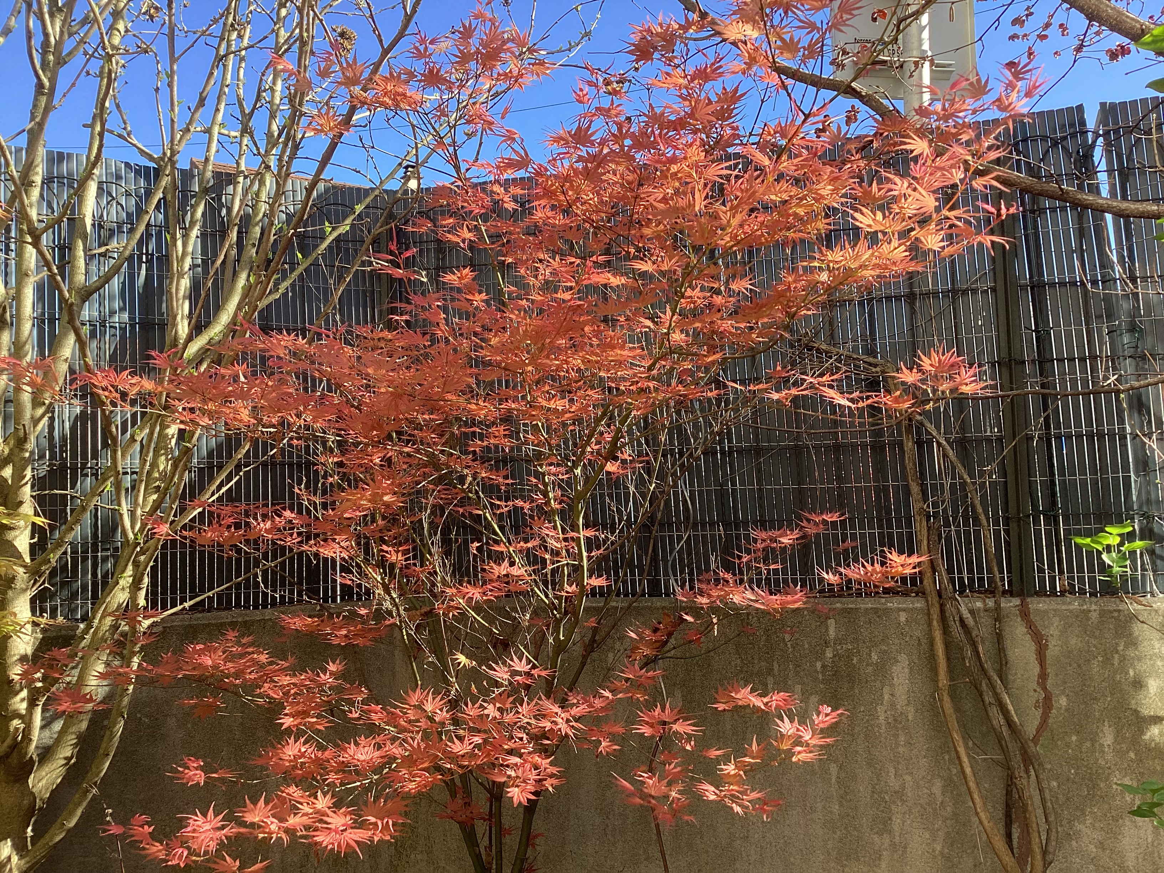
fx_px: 1042
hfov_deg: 58.4
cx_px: 582
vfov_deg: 45.4
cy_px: 436
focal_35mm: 31
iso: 25
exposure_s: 1/222
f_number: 2.4
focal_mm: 3.3
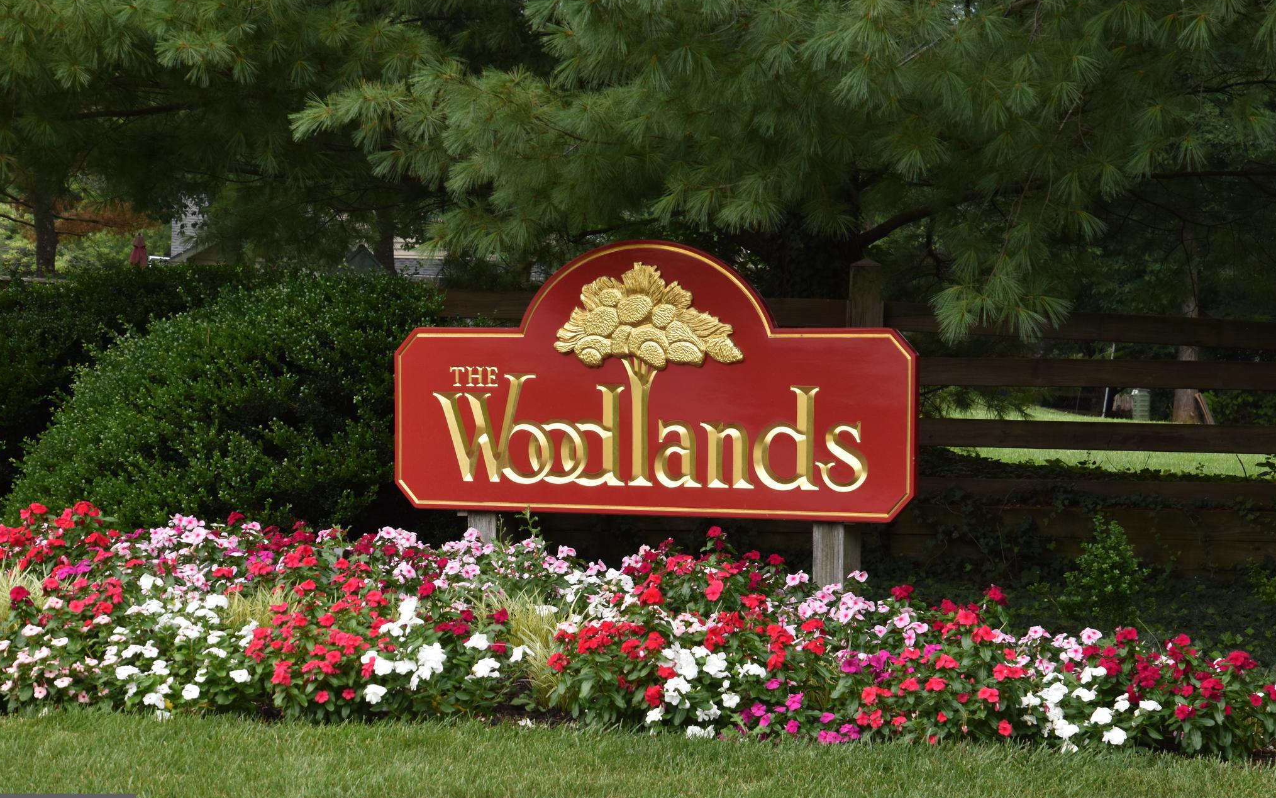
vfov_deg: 12.1
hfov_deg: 19.3
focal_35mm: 108
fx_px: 3756
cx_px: 640
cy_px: 410
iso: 360
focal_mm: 70
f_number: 8
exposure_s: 1/250
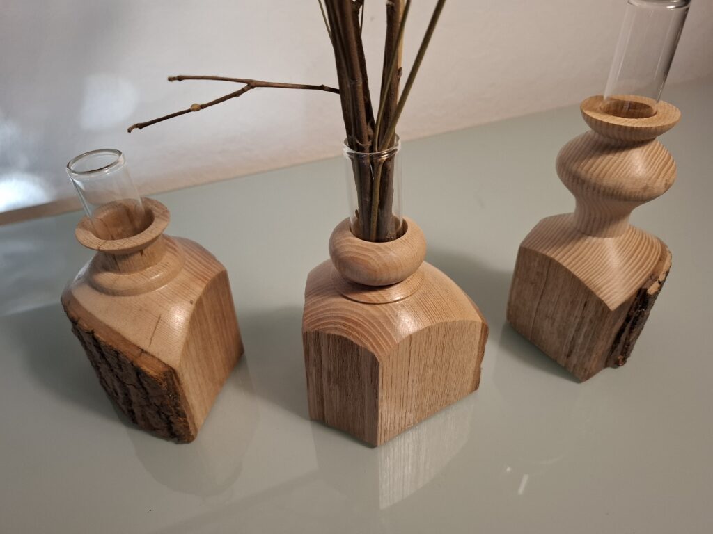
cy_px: 267
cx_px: 356
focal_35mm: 23
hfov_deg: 73.9
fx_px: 474
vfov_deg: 58.9
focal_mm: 5.54
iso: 320
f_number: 1.8
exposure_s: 1/100
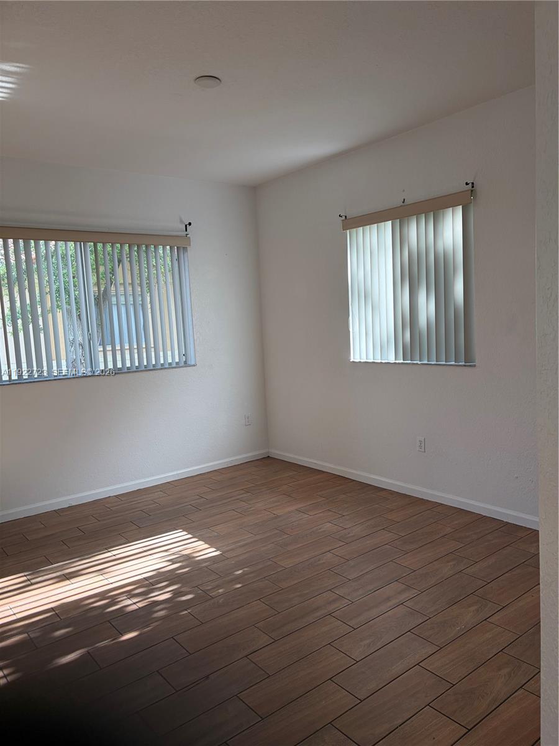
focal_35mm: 26
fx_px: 560
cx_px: 280
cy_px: 373
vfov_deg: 67.3
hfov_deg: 53.1
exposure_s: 1/197
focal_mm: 5.96
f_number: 1.6
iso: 64
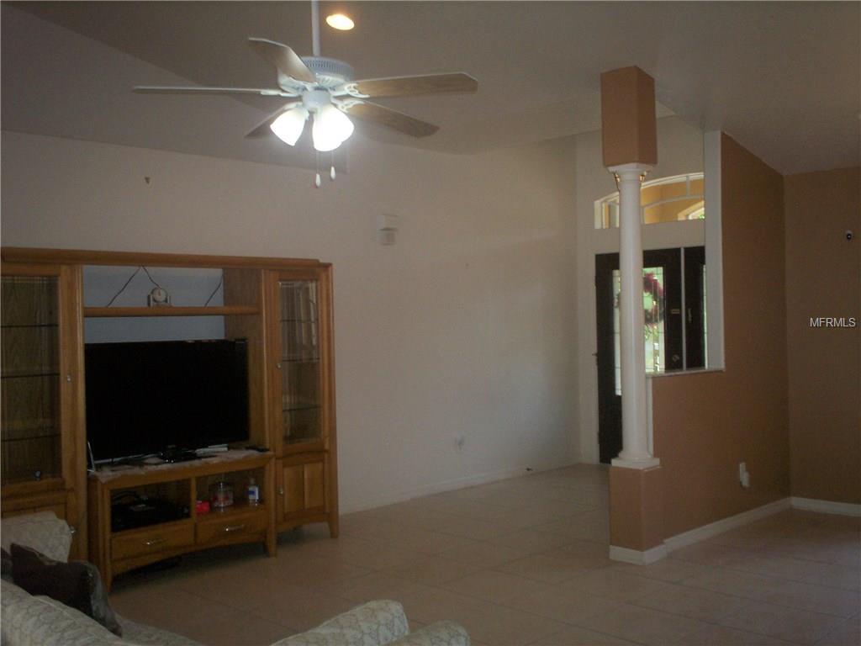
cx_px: 430
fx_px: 895
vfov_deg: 39.7
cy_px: 323
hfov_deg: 51.4
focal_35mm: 36
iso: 140
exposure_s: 1/60
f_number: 4.5
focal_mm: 6
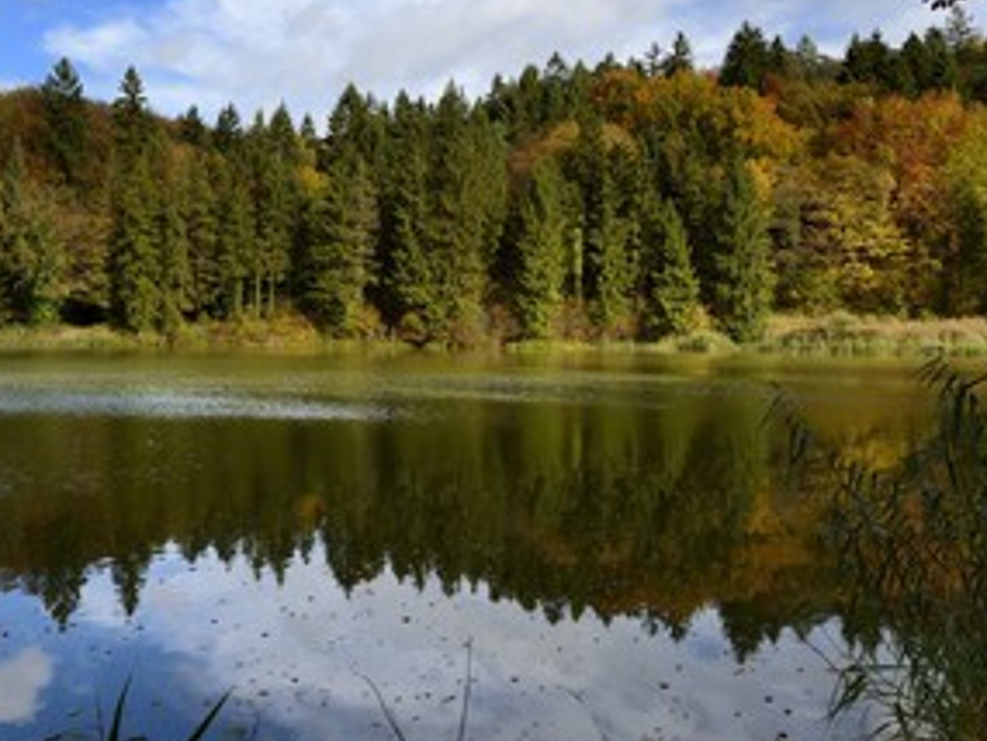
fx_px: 970
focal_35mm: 34
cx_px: 457
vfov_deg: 41.8
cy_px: 332
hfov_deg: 53.9
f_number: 13
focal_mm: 24
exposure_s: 1/200
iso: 200
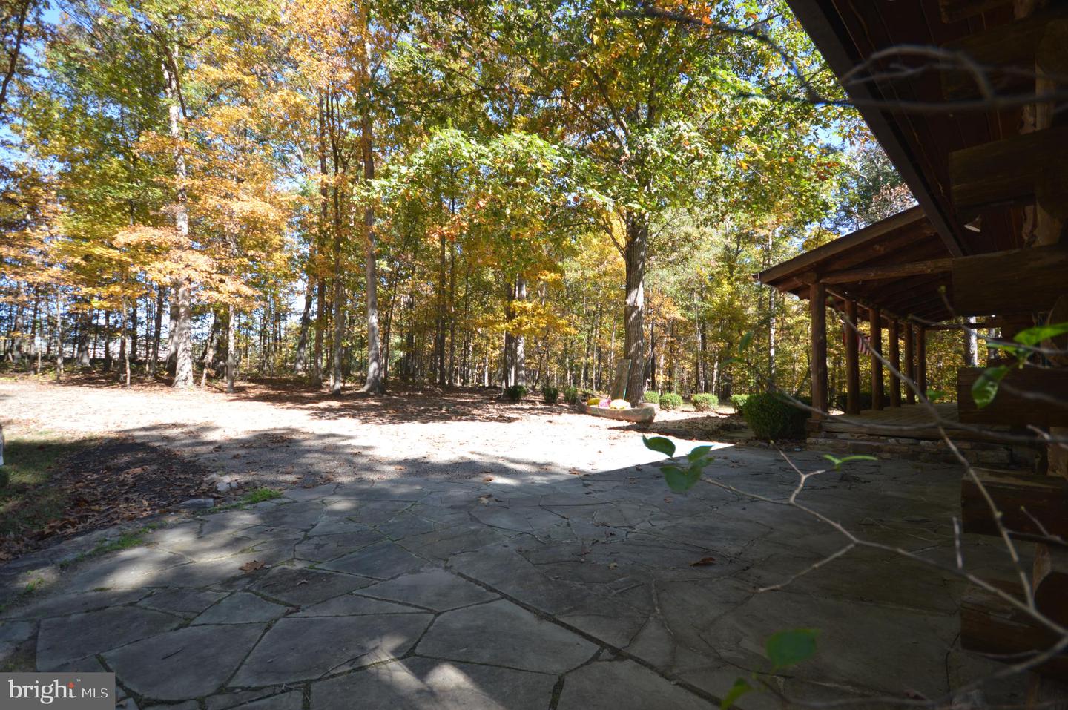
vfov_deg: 77.2
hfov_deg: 100.4
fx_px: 445
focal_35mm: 15
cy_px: 355
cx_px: 534
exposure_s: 1/125
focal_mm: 10
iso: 125
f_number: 4
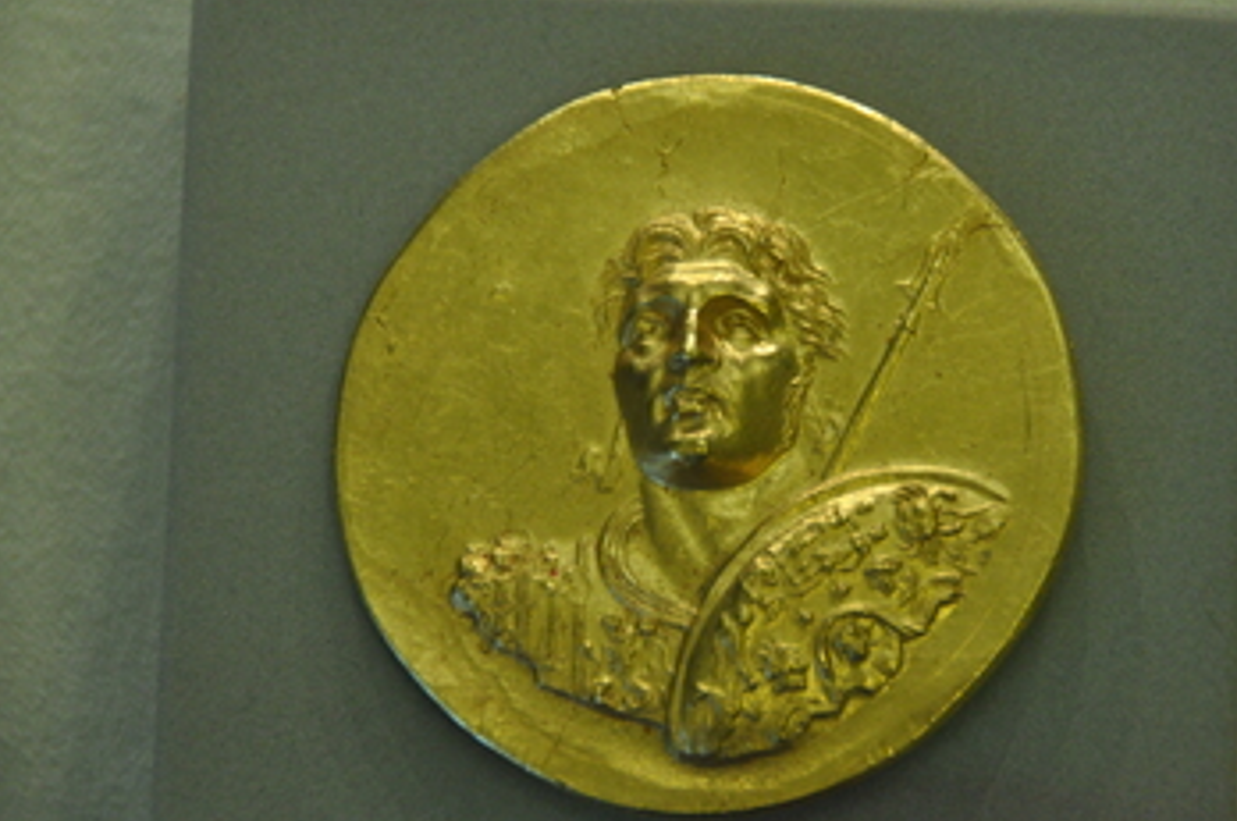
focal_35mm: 379
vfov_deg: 3.6
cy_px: 355
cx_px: 757
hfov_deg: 5.4
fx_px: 13005
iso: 2000
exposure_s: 1/100
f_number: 5.6
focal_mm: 200
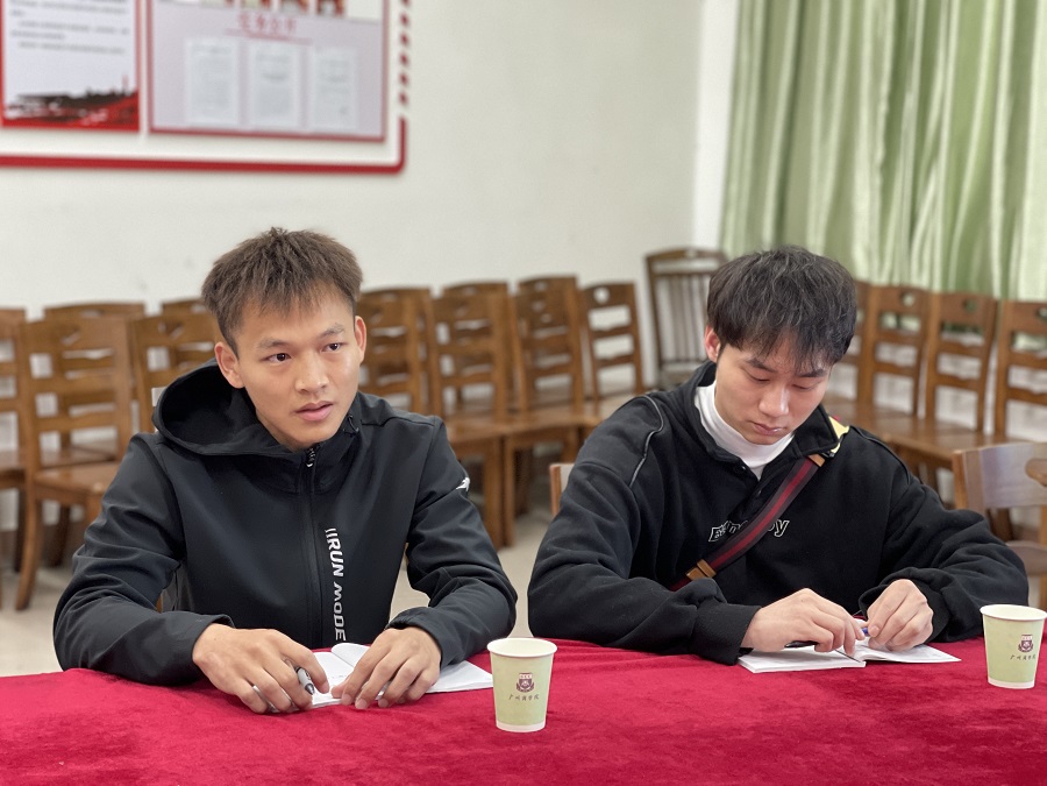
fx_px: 1936
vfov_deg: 22.9
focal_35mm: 64
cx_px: 524
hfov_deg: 30.3
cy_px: 393
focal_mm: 7.5
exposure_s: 1/33
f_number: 2.2
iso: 400
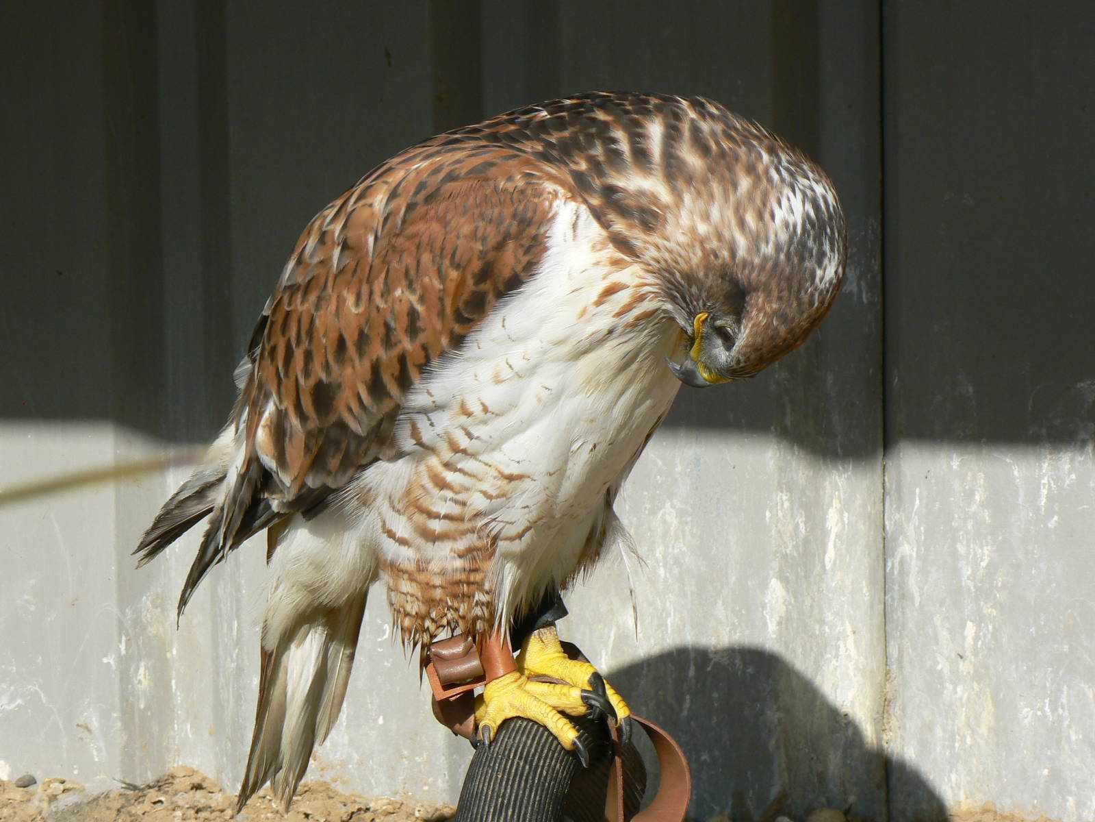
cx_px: 548
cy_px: 411
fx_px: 6485
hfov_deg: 9.7
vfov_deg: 7.2
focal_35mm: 205
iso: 80
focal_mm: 34.2
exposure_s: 1/500
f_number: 6.3
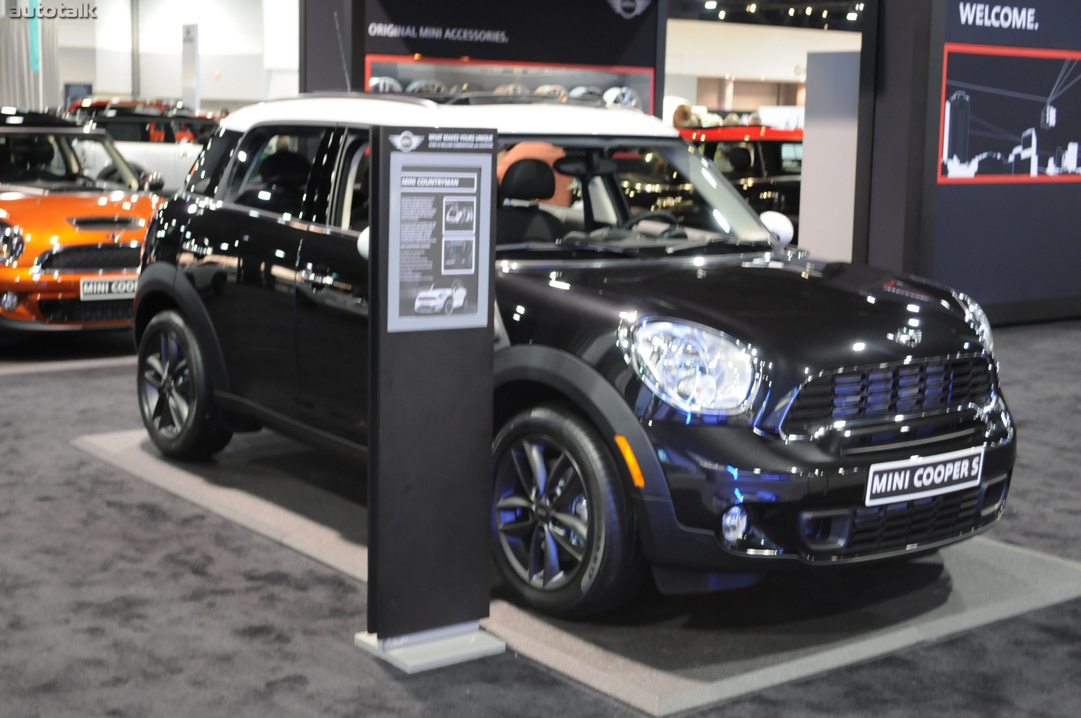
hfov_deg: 38.9
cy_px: 359
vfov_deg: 26.4
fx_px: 1530
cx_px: 540
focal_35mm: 51
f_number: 5
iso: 800
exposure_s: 1/8
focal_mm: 34
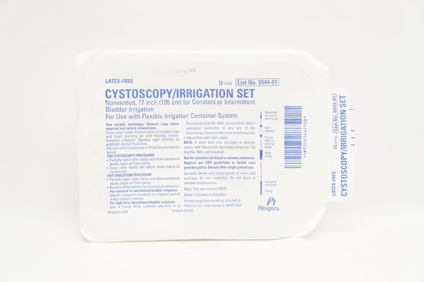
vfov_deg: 28.0
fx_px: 565
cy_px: 141
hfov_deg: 41.2
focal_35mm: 48
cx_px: 212
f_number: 6.3
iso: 800
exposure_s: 1/60
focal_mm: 32
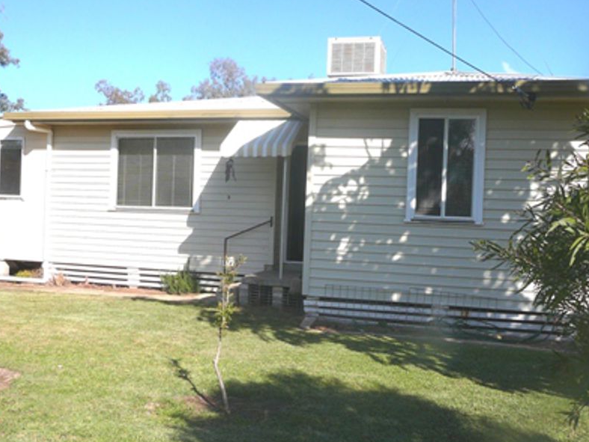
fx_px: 681
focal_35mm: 40
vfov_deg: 36.0
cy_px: 221
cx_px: 269
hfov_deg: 46.7
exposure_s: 1/640
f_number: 5
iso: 80
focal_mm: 5.2
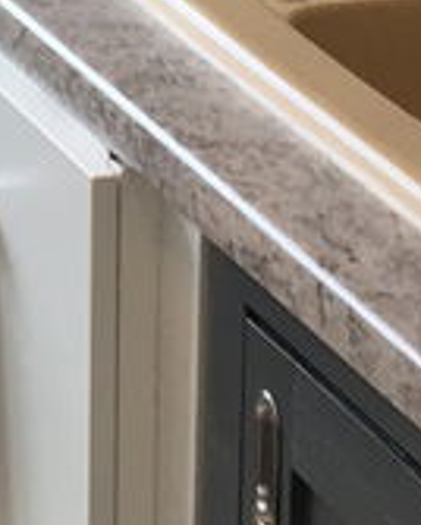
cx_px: -465
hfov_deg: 5.6
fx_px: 4213
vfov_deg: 6.8
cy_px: -641
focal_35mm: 271
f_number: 2.2
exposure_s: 1/33
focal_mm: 4.15
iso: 40
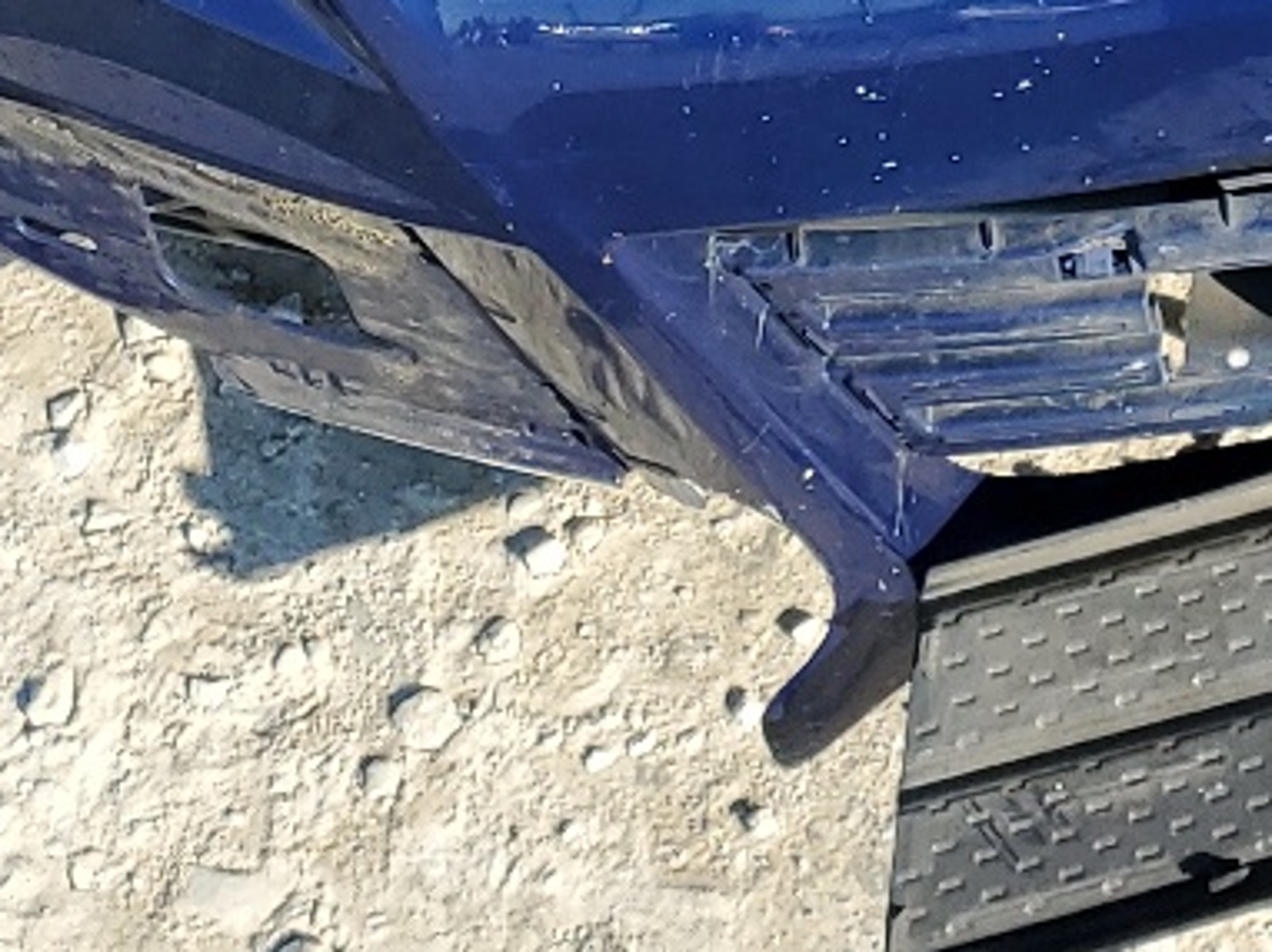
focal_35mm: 109
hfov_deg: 17.3
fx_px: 4003
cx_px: 1498
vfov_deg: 12.2
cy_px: -879
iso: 50
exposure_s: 1/1429
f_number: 1.5
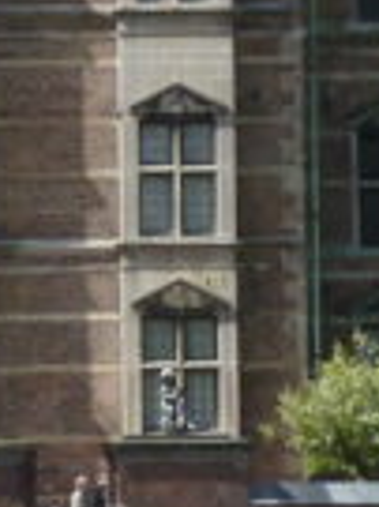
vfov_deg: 3.2
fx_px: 9095
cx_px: 68
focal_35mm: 622
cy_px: -285
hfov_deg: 2.4
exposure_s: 1/400
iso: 100
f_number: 4.8
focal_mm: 14.8
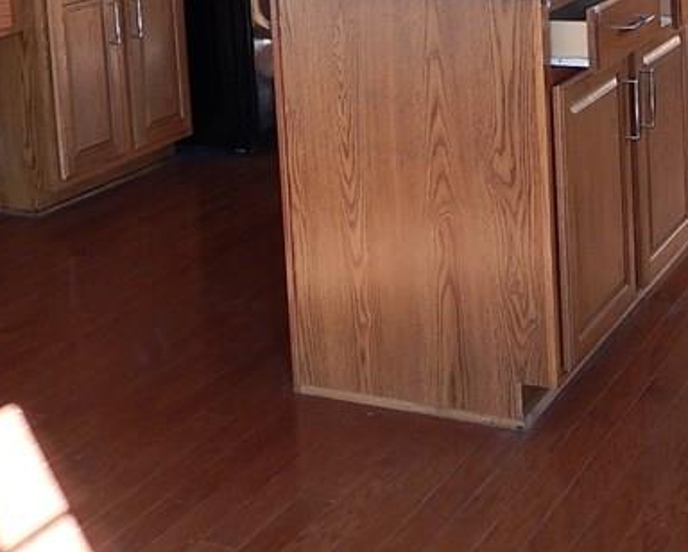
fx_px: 1325
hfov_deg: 28.6
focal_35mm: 65
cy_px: -88
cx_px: 525
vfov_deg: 22.0
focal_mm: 4.5
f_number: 3.4
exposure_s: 1/40
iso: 125
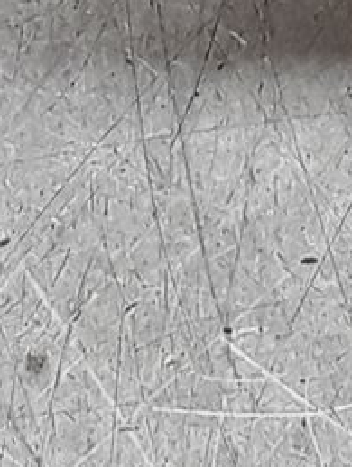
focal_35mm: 221
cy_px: -608
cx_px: 256
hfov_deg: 6.7
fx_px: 2989
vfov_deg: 8.3
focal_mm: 2.91
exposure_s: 1/50
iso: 50
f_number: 1.9
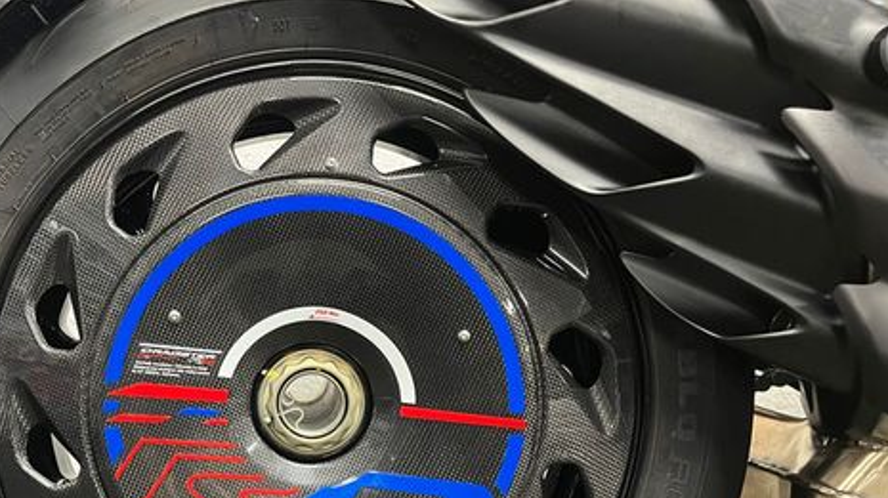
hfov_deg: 50.5
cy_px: 364
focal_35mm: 39
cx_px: 285
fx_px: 918
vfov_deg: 30.0
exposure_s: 1/33
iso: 500
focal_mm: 5.1
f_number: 1.6
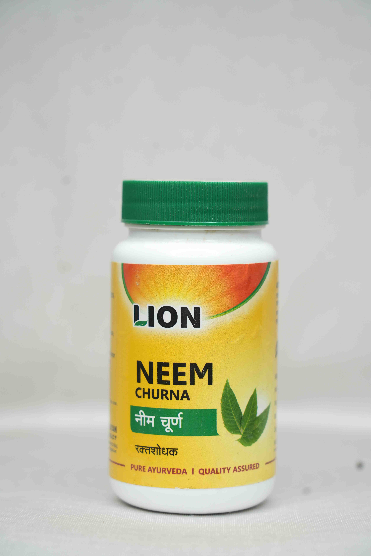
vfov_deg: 19.5
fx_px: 1623
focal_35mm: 105
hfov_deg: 13.0
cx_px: 186
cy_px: 278
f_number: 5.6
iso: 640
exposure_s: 1/100
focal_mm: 105
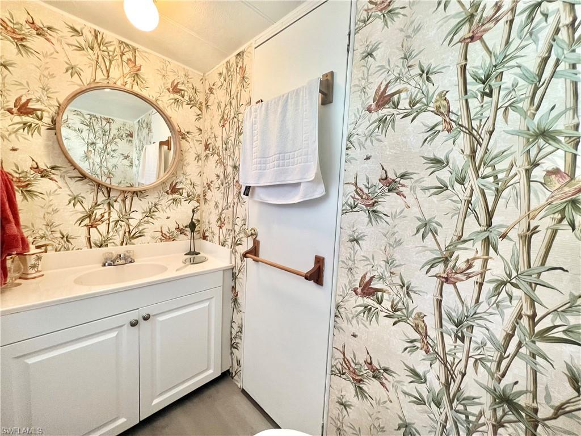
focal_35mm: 13
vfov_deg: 89.9
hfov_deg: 106.2
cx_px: 290
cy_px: 218
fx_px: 218
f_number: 1.8
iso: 250
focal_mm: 1.57
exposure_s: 1/120
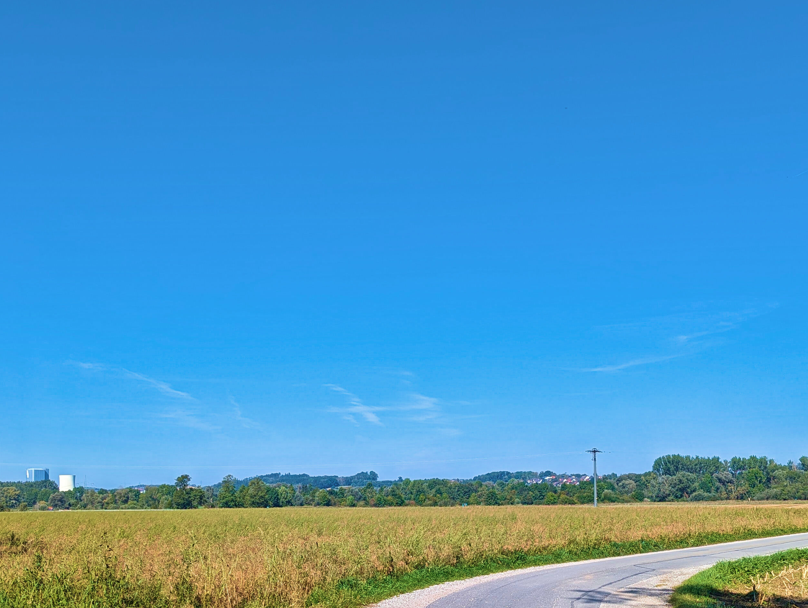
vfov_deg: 35.8
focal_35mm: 39
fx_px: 912
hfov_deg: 47.8
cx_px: 433
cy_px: 477
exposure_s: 1/1689
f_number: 1.85
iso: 48
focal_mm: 6.81
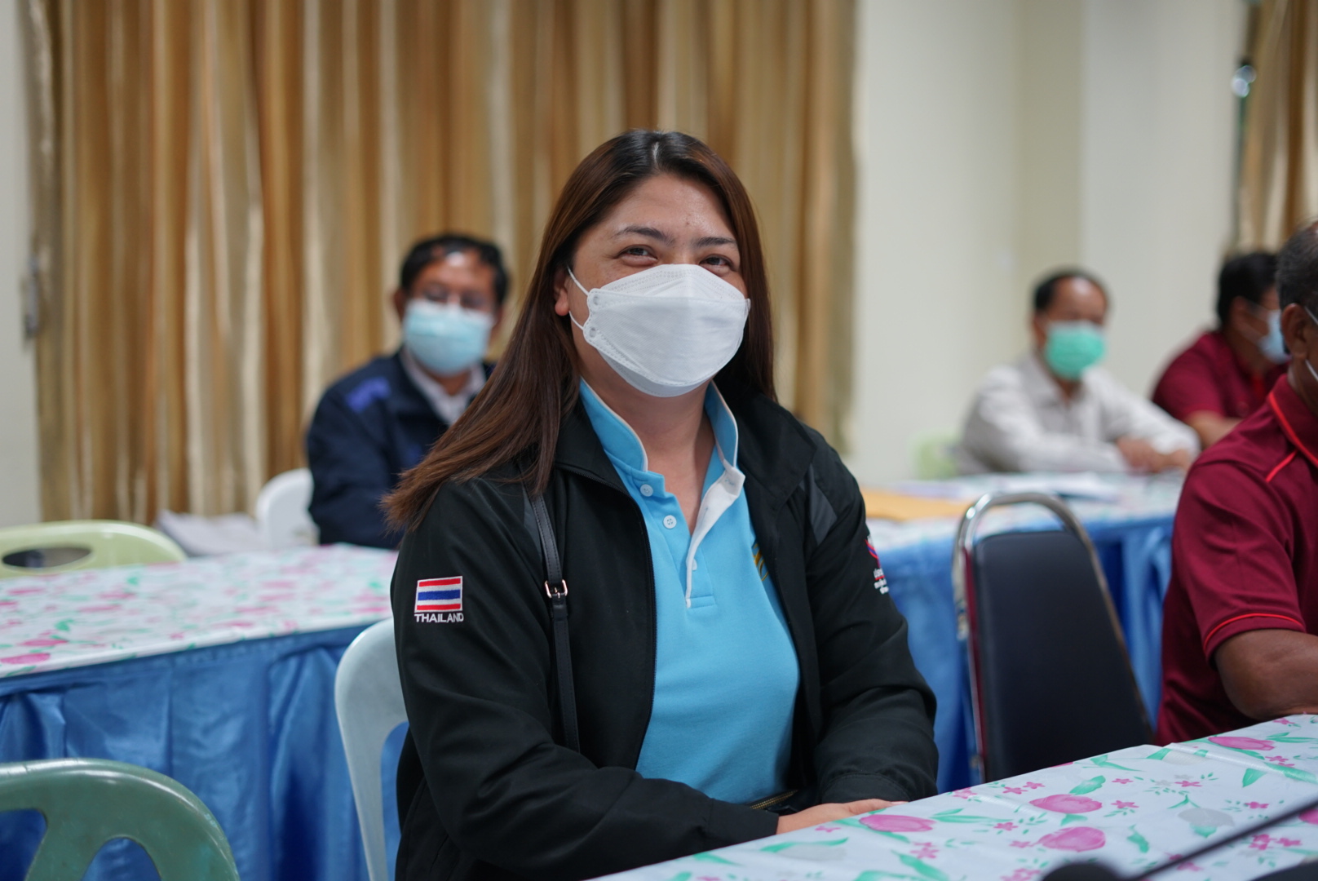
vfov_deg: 27.0
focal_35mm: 50
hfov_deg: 39.6
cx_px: 659
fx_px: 1832
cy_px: 440
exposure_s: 1/125
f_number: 2
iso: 400
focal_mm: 50
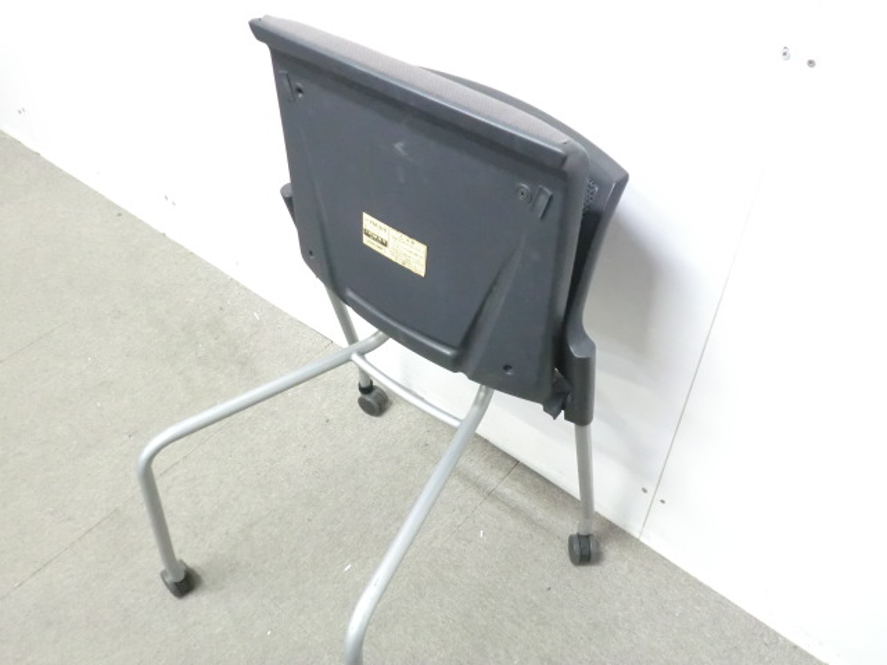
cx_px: 444
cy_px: 332
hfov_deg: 56.8
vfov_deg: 44.2
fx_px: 820
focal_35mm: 32
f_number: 3.5
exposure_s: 1/20
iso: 800
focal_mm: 5.8
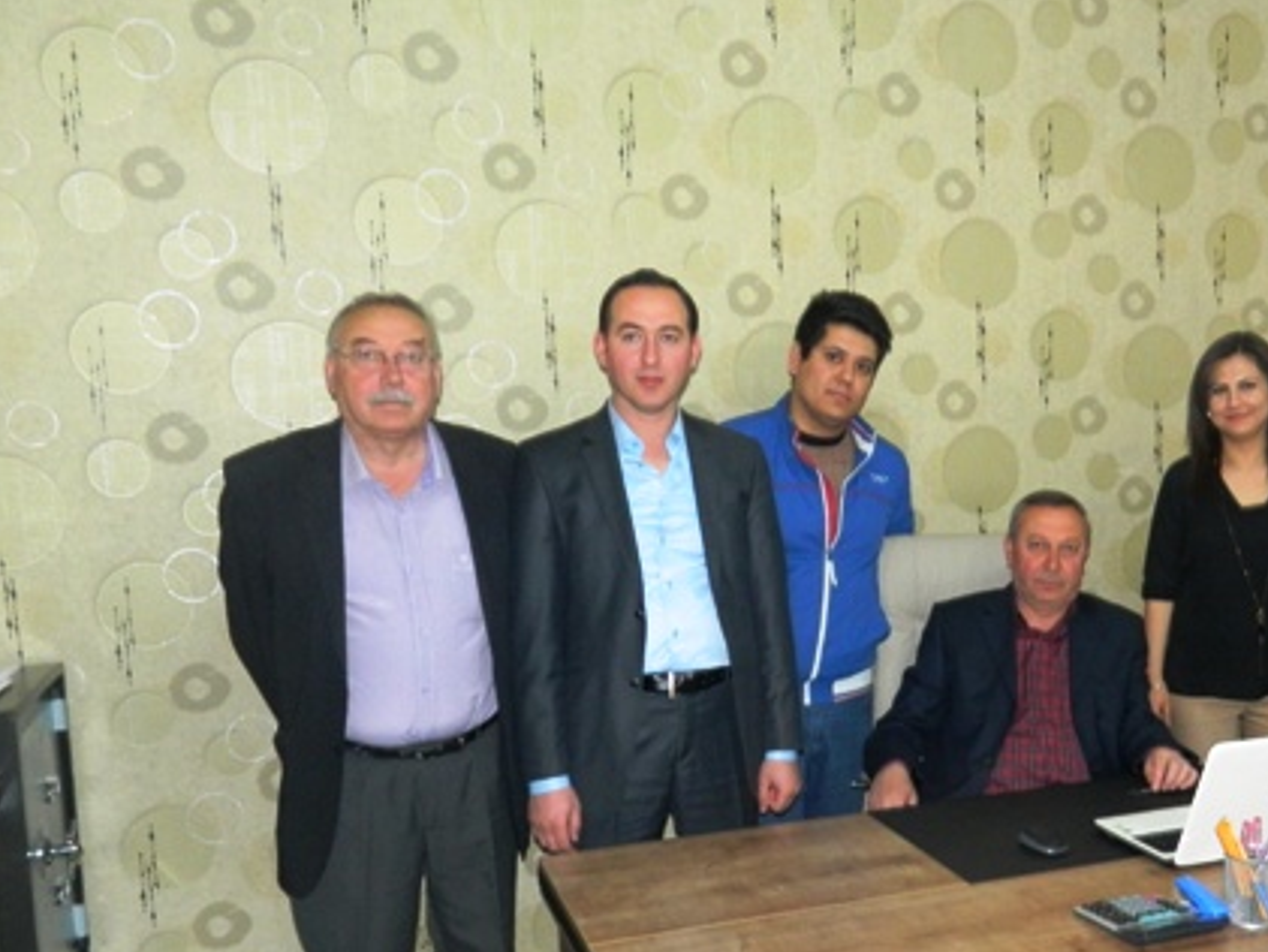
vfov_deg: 37.5
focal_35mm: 38
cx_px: 904
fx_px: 1392
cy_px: 603
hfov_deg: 47.6
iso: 360
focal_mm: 4.5
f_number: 3.1
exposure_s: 1/30
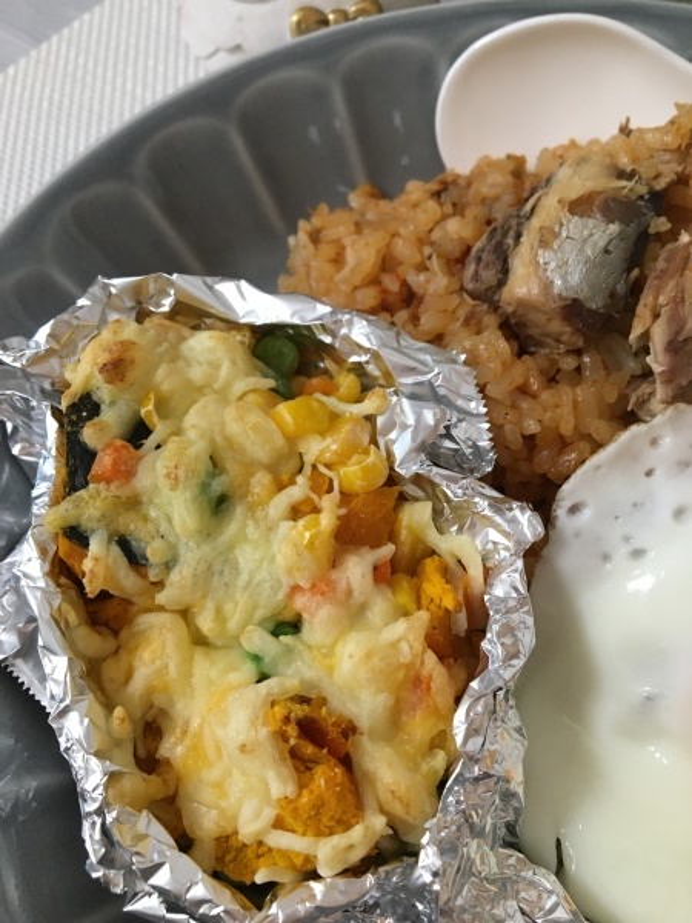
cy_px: 462
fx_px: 773
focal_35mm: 29
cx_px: 346
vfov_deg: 61.7
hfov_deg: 48.2
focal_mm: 4.15
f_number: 2.2
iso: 125
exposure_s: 1/30
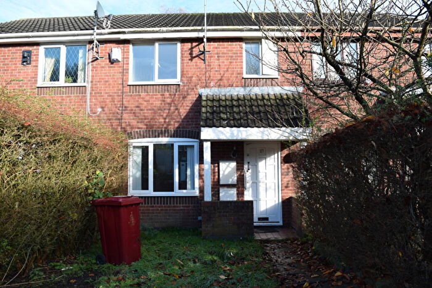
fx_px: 324
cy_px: 144
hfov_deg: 67.4
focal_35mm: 27
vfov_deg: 47.9
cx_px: 216
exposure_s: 1/160
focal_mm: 18
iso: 160
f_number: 8
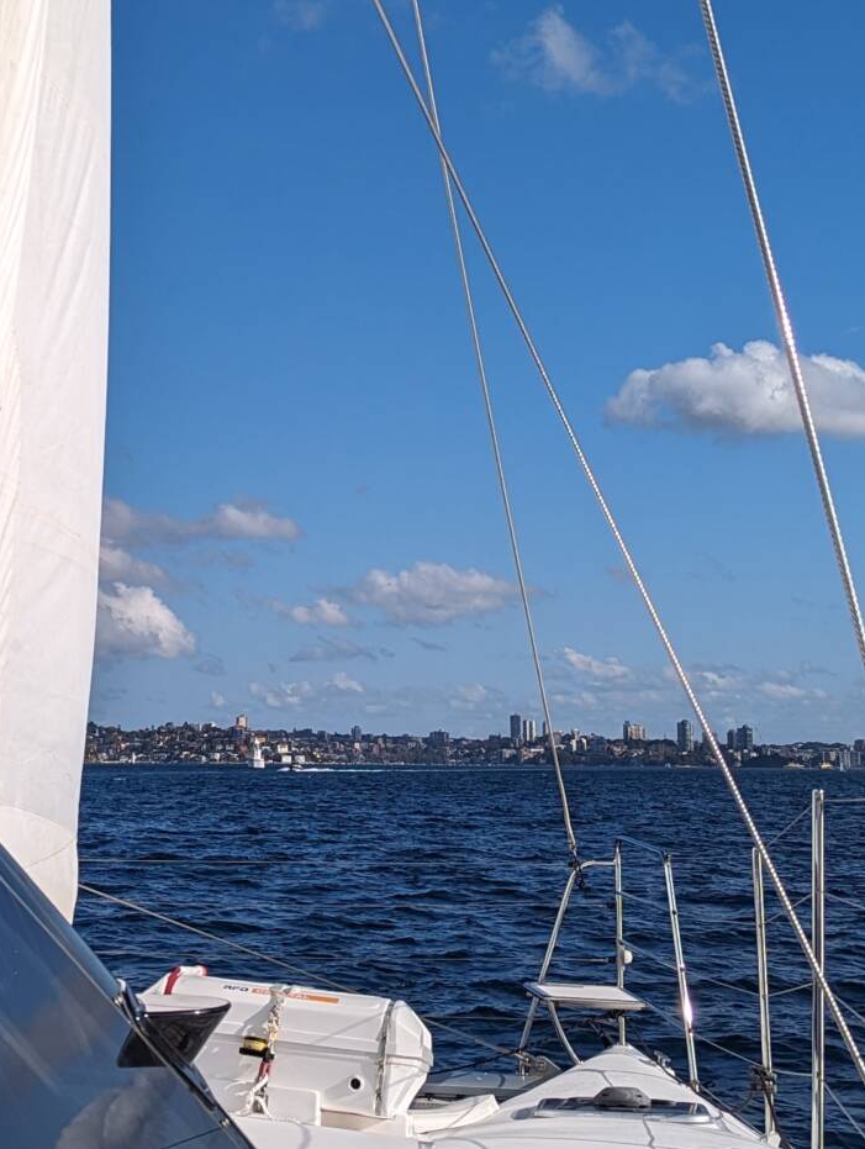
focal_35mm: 66
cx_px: 213
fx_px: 2193
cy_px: 474
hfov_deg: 22.1
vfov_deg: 29.3
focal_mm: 6.81
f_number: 1.85
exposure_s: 1/4717
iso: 44
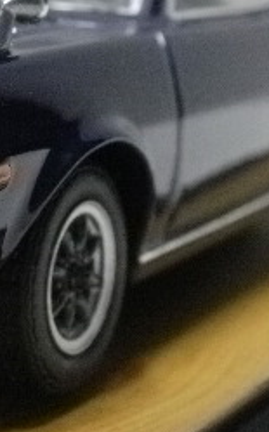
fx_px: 1412
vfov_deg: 17.3
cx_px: -76
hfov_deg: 10.7
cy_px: 108
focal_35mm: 120
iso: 500
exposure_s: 1/15
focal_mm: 7.7
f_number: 4
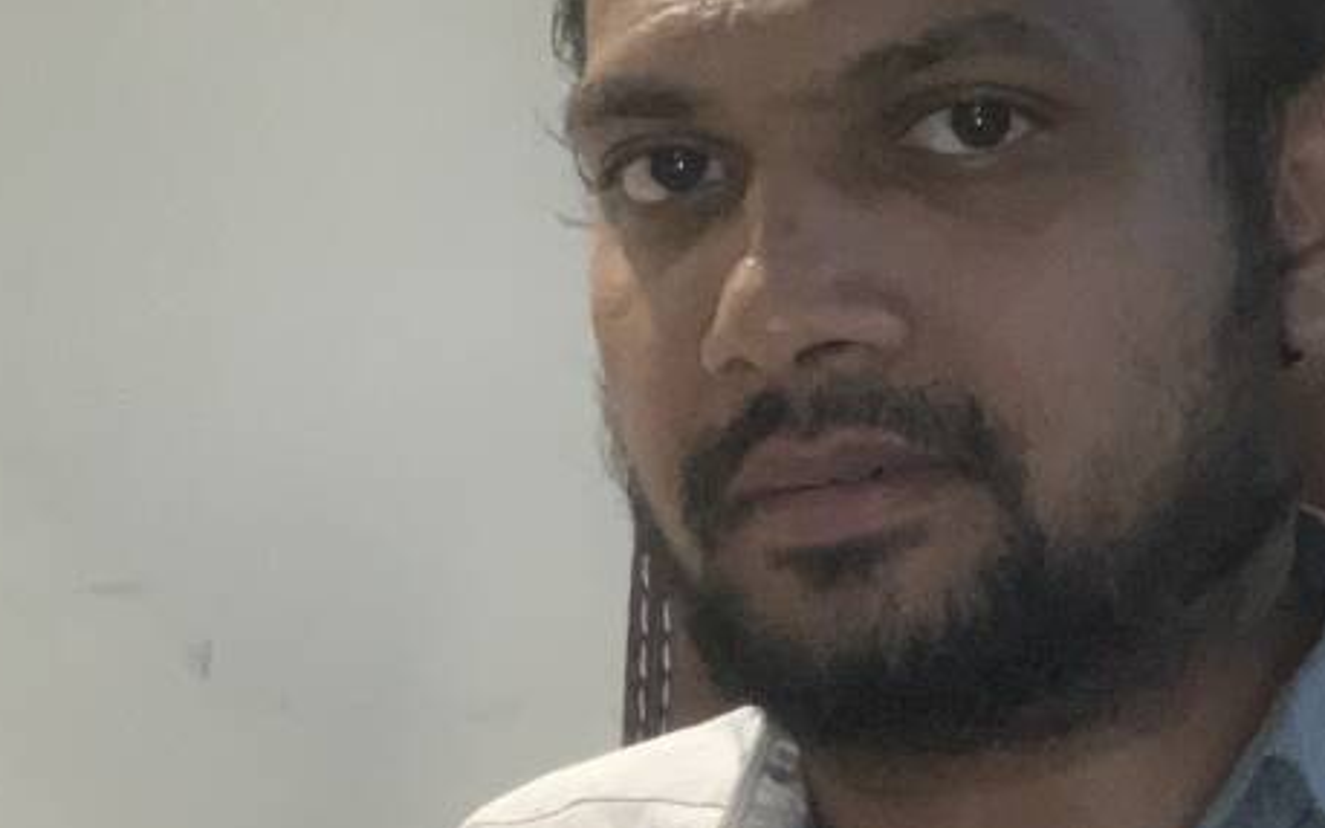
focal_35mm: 83
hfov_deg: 24.7
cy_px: 501
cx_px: 940
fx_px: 2996
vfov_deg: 15.7
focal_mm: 2.87
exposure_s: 1/33
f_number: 2.2
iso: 500
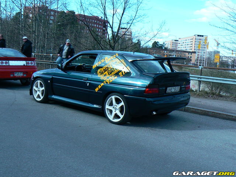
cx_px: 118
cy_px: 88
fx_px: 307
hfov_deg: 42.1
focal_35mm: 45
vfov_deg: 32.2
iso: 80
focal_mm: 6.1
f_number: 5.6
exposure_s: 1/250
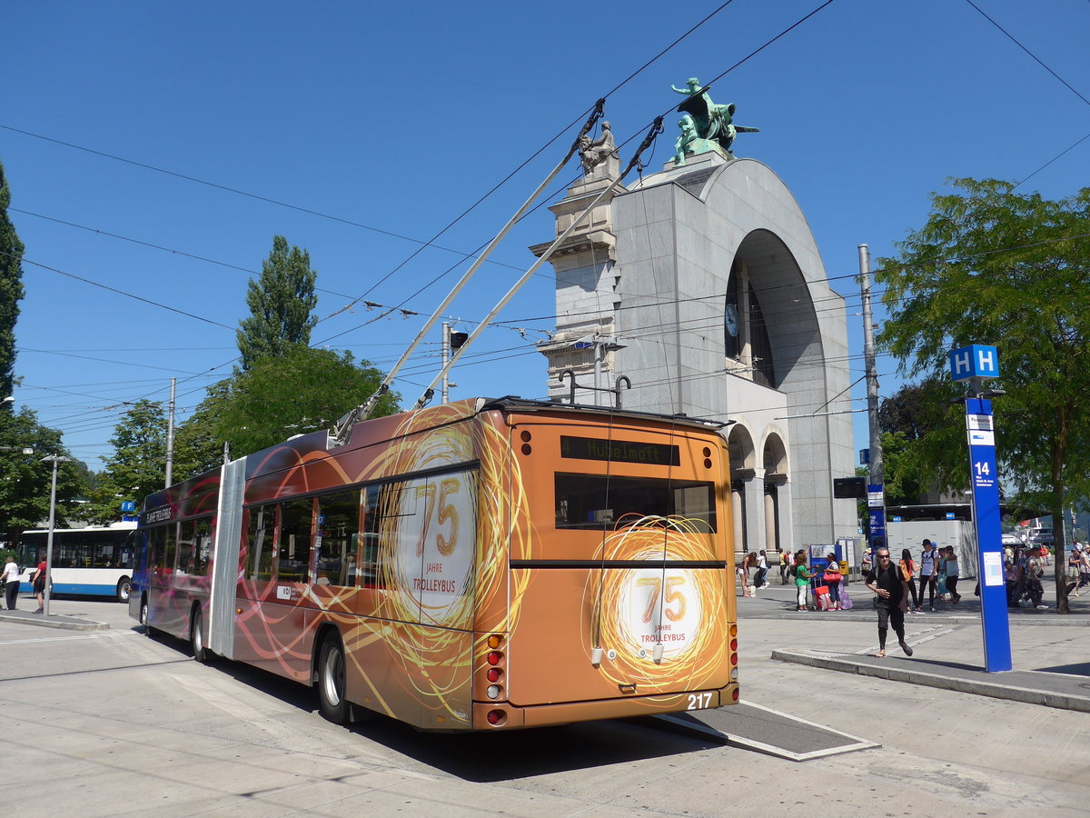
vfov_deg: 48.2
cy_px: 409
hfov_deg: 61.7
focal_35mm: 29
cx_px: 545
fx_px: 913
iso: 80
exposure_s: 1/1600
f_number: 2.8
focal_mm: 6
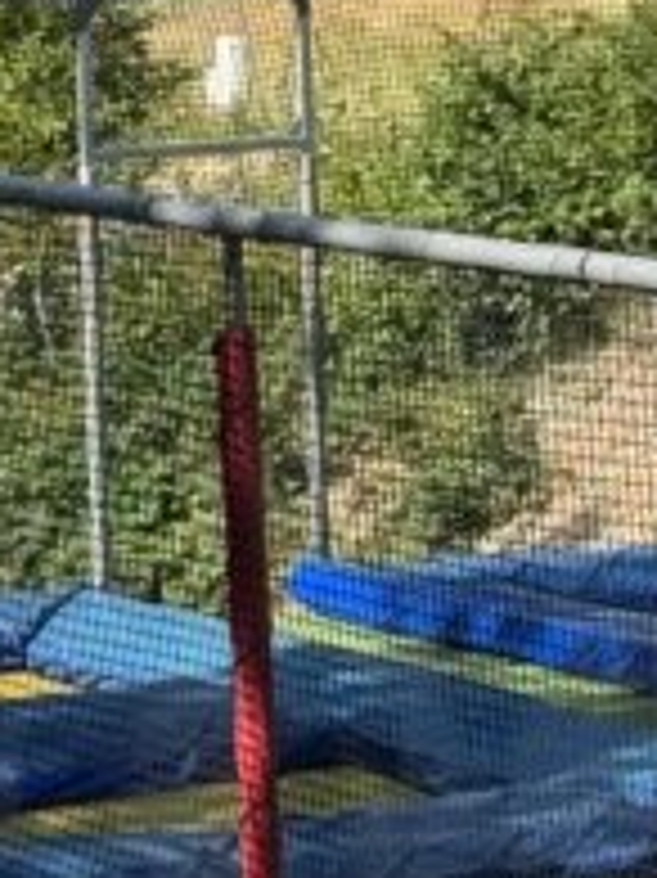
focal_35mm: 252
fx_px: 6384
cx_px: -842
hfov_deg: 5.7
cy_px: -32
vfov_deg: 7.8
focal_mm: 6.76
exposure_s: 1/2833
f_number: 1.78
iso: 64
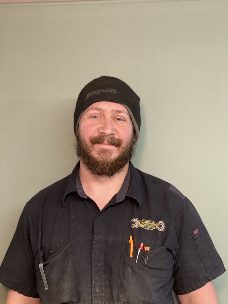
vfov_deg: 36.8
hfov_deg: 28.0
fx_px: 457
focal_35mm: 52
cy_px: 152
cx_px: 114
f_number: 2
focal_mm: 6
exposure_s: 1/40
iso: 320
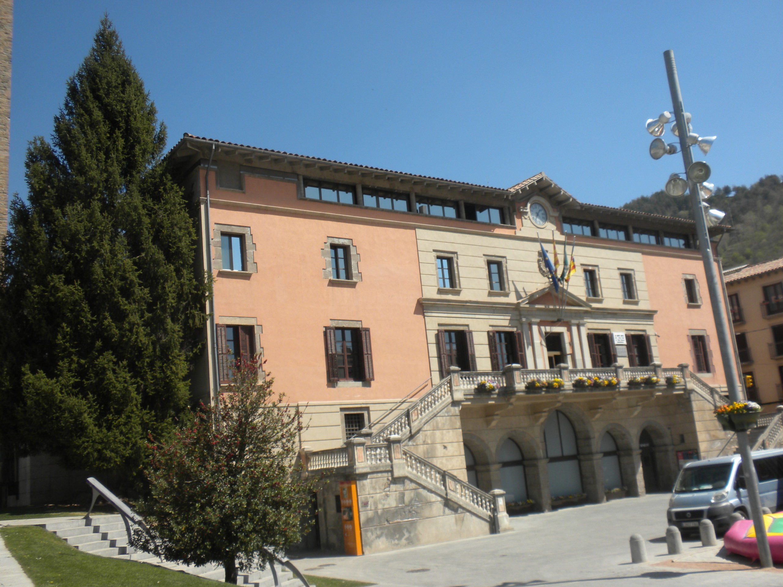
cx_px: 392
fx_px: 837
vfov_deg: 38.7
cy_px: 294
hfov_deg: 50.1
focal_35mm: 37
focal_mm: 6.6
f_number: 10
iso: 64
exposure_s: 1/106
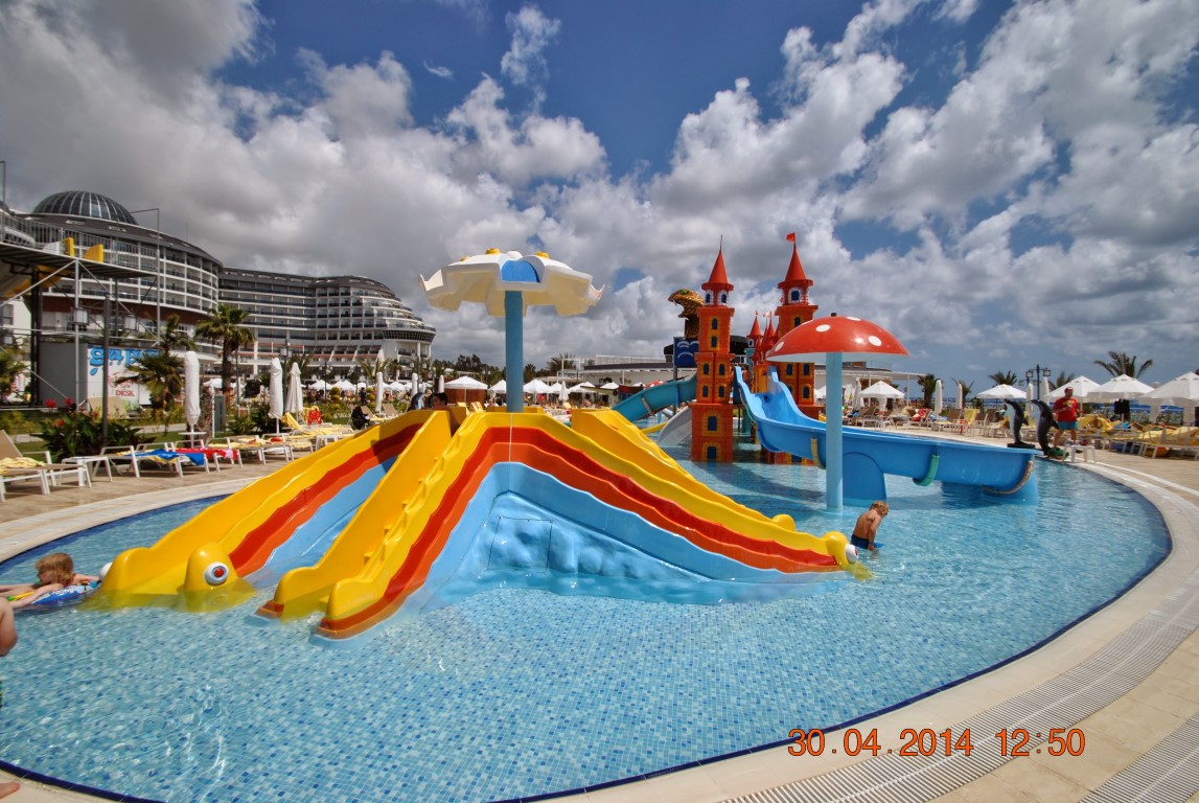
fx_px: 500
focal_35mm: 15
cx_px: 600
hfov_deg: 100.3
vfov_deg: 77.5
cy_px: 402
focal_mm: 10
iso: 100
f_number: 10
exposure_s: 1/400
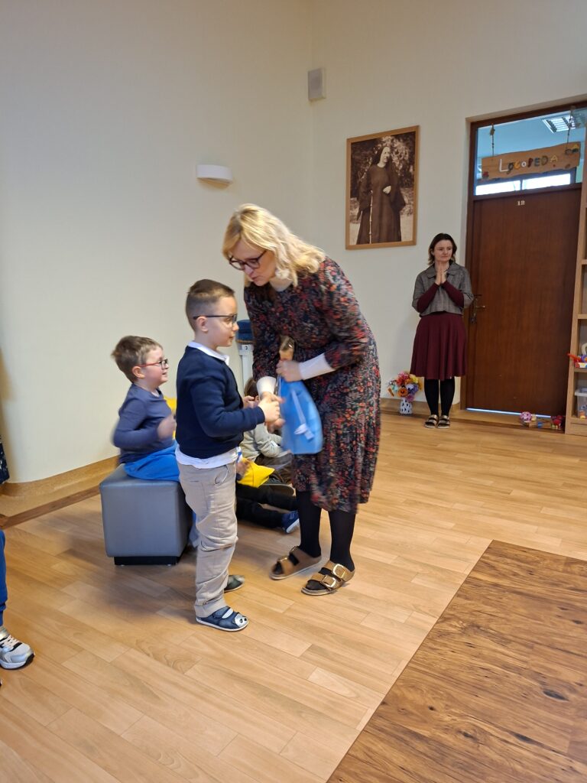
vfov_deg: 73.9
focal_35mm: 23
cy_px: 392
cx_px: 294
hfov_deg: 58.9
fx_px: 520
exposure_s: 1/25
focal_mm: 5.54
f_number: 1.8
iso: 500
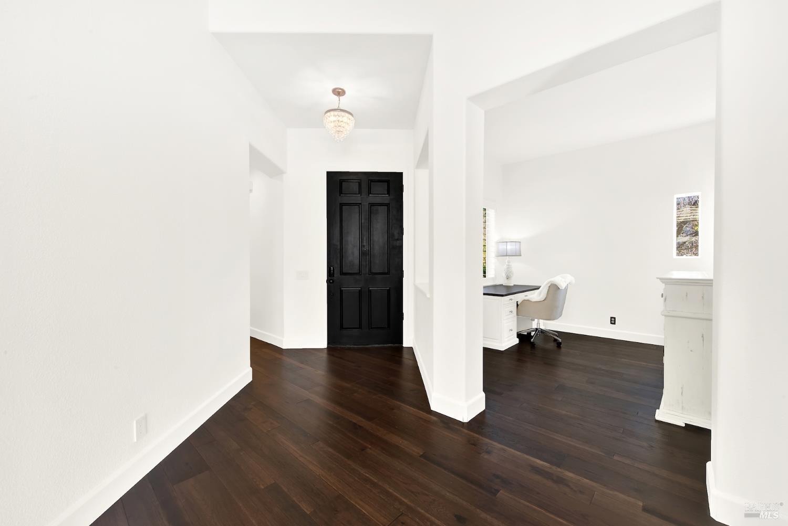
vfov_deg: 81.3
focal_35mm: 14
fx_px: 307
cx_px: 394
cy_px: 263
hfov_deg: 104.2
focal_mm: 14
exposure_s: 1/6
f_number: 14
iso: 100
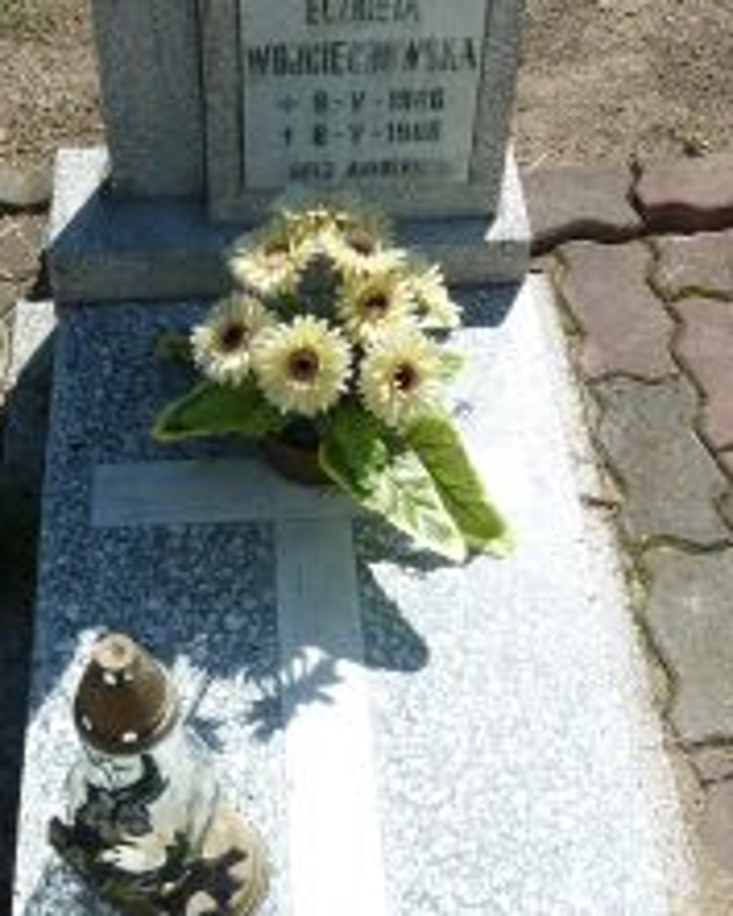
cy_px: 298
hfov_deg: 28.4
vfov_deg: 35.0
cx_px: 236
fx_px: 1436
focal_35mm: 53
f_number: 4
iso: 80
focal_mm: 4.1
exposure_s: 1/500
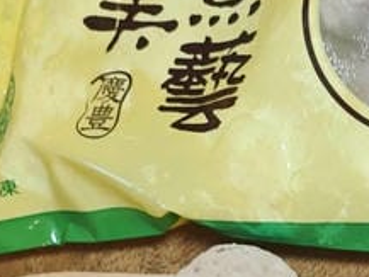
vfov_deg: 11.4
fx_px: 1355
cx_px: 546
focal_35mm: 127
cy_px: 343
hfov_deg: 14.5
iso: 400
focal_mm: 8.72
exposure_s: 1/60
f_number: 2.8
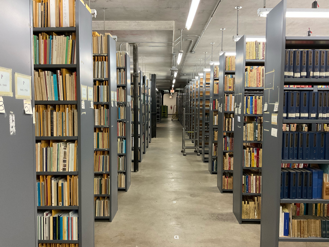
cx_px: 164
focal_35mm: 29
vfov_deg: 48.2
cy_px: 124
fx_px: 276
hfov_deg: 61.7
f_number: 1.8
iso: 250
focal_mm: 3
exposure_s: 1/60
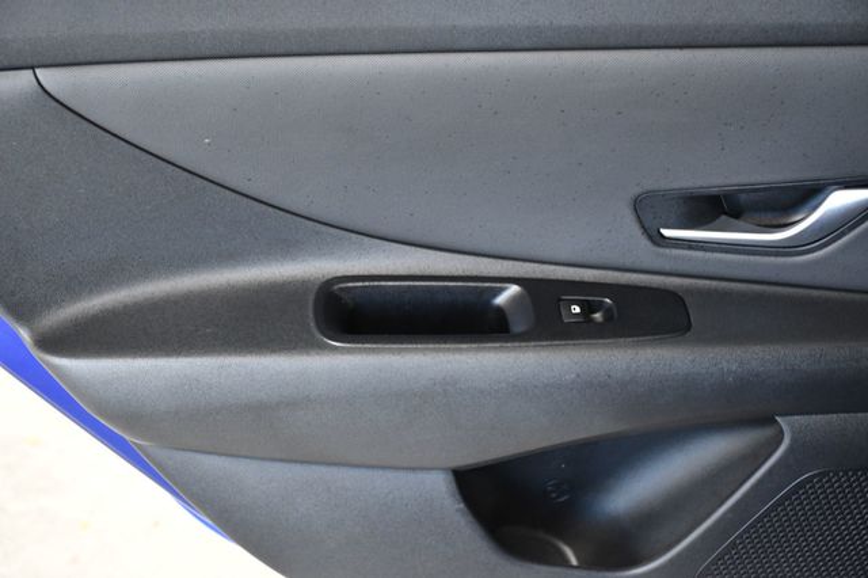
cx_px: 434
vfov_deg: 18.2
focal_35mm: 75
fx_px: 1807
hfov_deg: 27.0
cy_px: 289
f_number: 5
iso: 2500
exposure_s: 1/100
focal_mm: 50
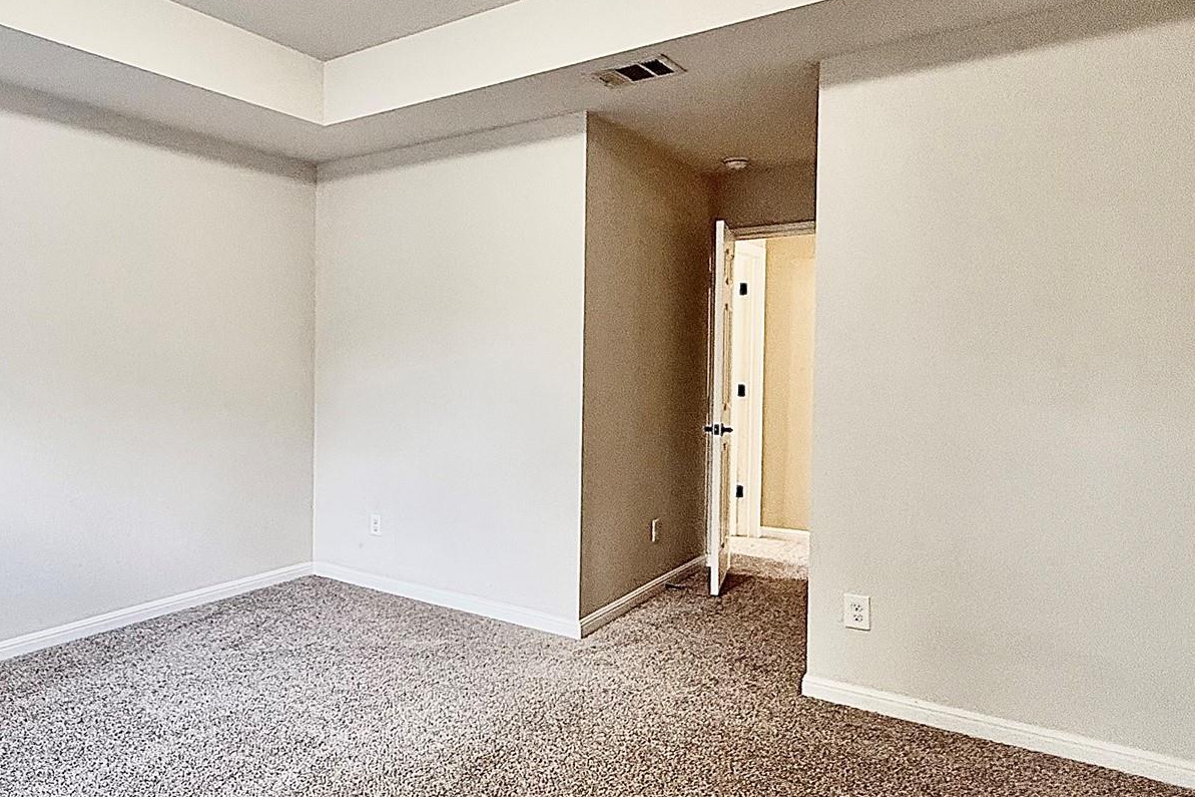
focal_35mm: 25
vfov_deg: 51.2
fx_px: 830
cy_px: 373
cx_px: 334
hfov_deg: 68.0
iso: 320
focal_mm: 2.22
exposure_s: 1/60
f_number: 2.2
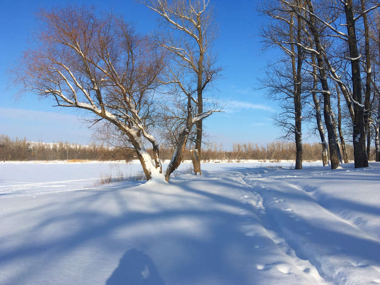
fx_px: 318
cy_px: 142
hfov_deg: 61.6
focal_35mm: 29
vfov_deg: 48.2
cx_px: 190
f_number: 2.2
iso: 25
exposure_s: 1/2137
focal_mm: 4.15
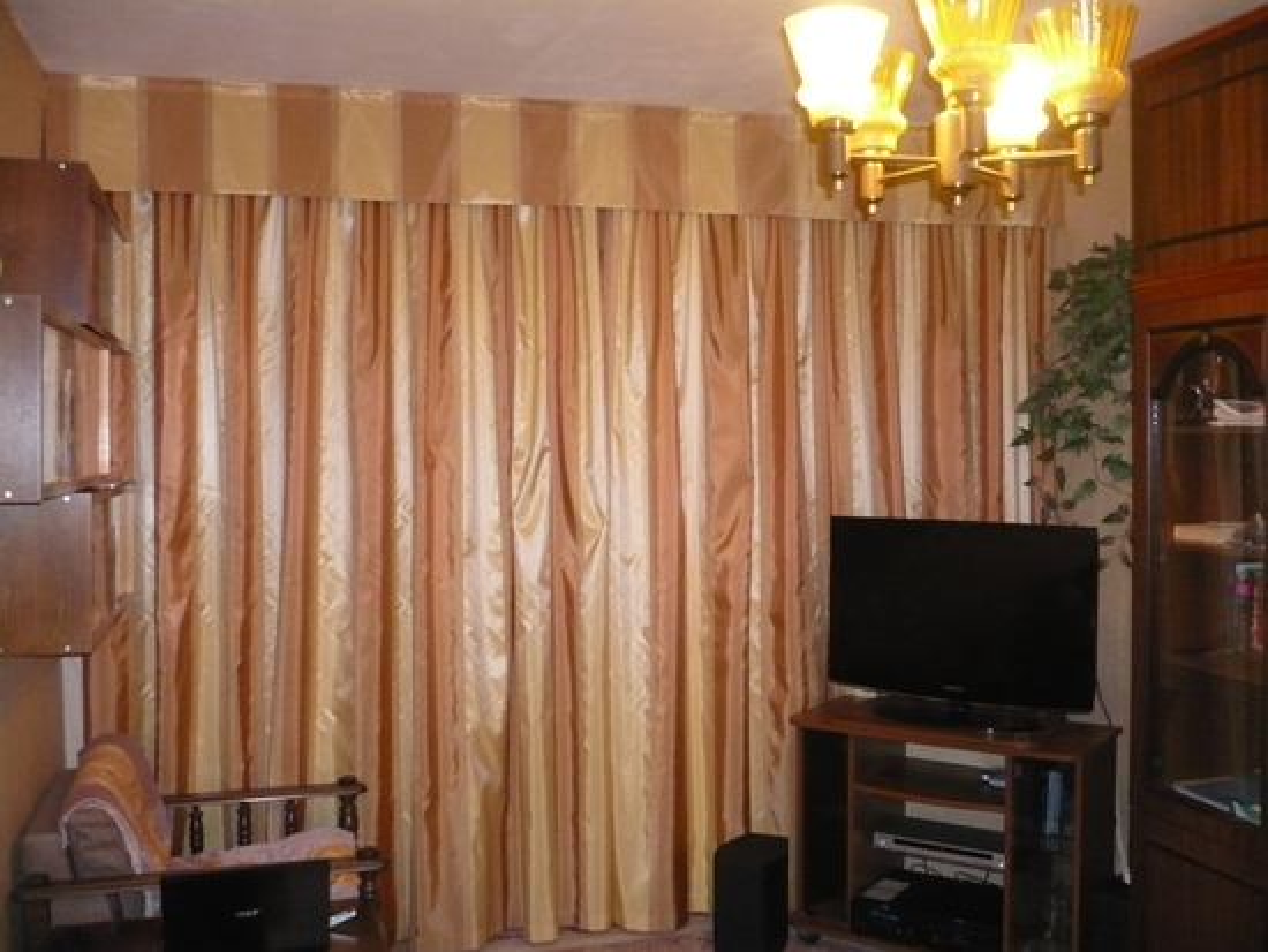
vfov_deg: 40.7
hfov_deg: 52.6
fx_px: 1283
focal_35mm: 35
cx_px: 634
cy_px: 476
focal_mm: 5.8
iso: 400
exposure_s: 1/30
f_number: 2.8
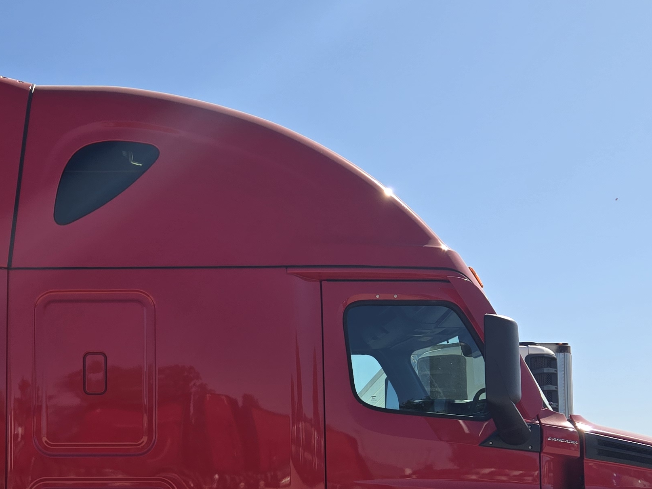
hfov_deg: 32.7
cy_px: 441
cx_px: 114
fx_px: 1074
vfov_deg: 24.9
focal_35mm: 57
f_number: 1.8
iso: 25
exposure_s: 1/1732
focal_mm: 5.4
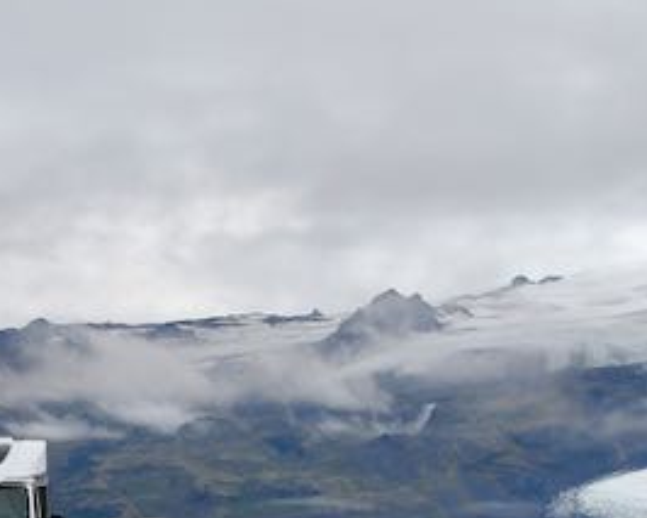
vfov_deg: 9.4
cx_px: 83
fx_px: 3122
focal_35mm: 163
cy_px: 516
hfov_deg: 11.8
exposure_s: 1/250
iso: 200
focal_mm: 28
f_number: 8
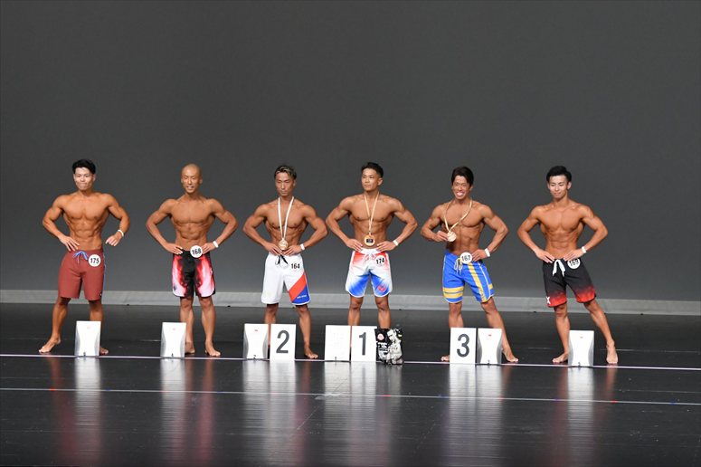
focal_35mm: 183
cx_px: 350
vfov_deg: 7.5
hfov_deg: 11.2
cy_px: 234
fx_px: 3562
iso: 5000
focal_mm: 122
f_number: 5.6
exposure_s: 1/400
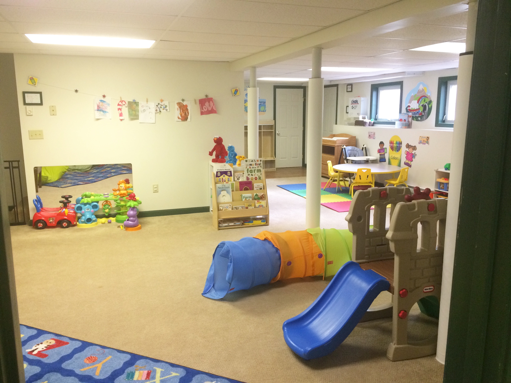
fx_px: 428
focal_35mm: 29
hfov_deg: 61.7
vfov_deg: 48.2
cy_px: 192
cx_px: 256
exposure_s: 1/30
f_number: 2.2
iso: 200
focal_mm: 4.15
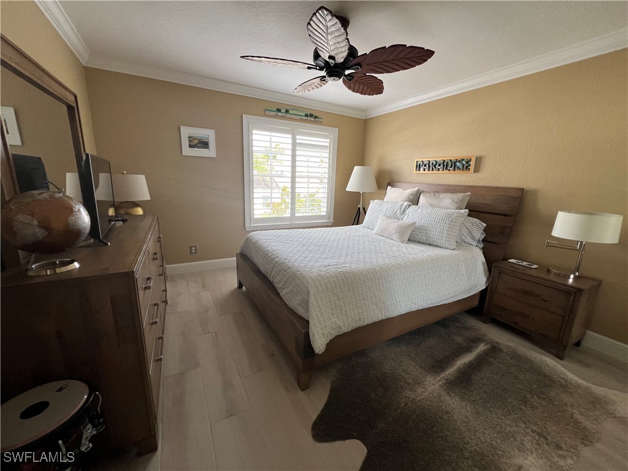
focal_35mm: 13
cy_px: 236
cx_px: 314
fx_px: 236
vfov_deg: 89.9
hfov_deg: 106.2
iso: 100
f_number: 1.8
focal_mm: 1.57
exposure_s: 1/99
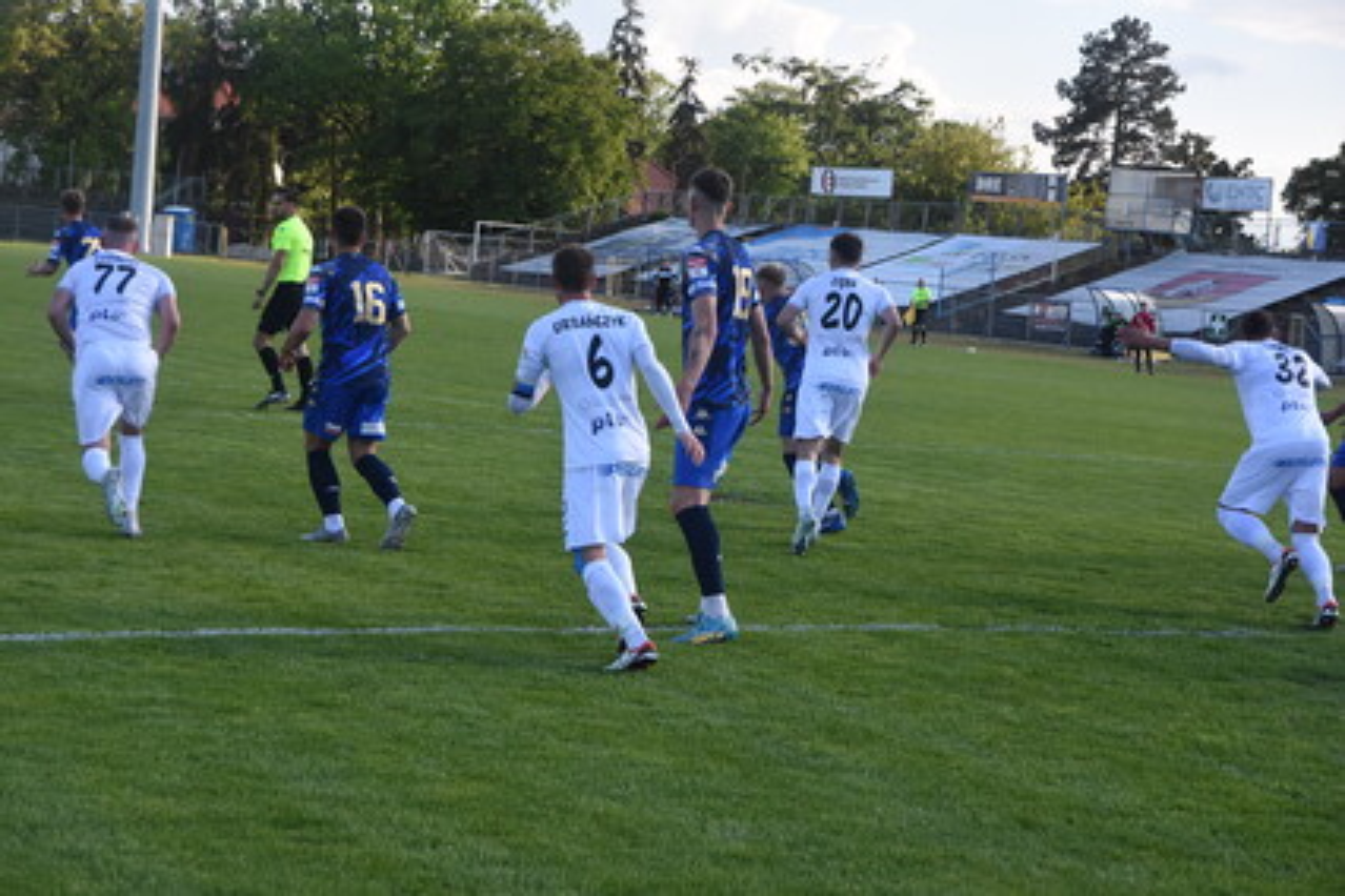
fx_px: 2802
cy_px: 448
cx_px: 672
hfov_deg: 27.0
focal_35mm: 75
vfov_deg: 18.2
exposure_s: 1/2500
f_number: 4
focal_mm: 50
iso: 1000
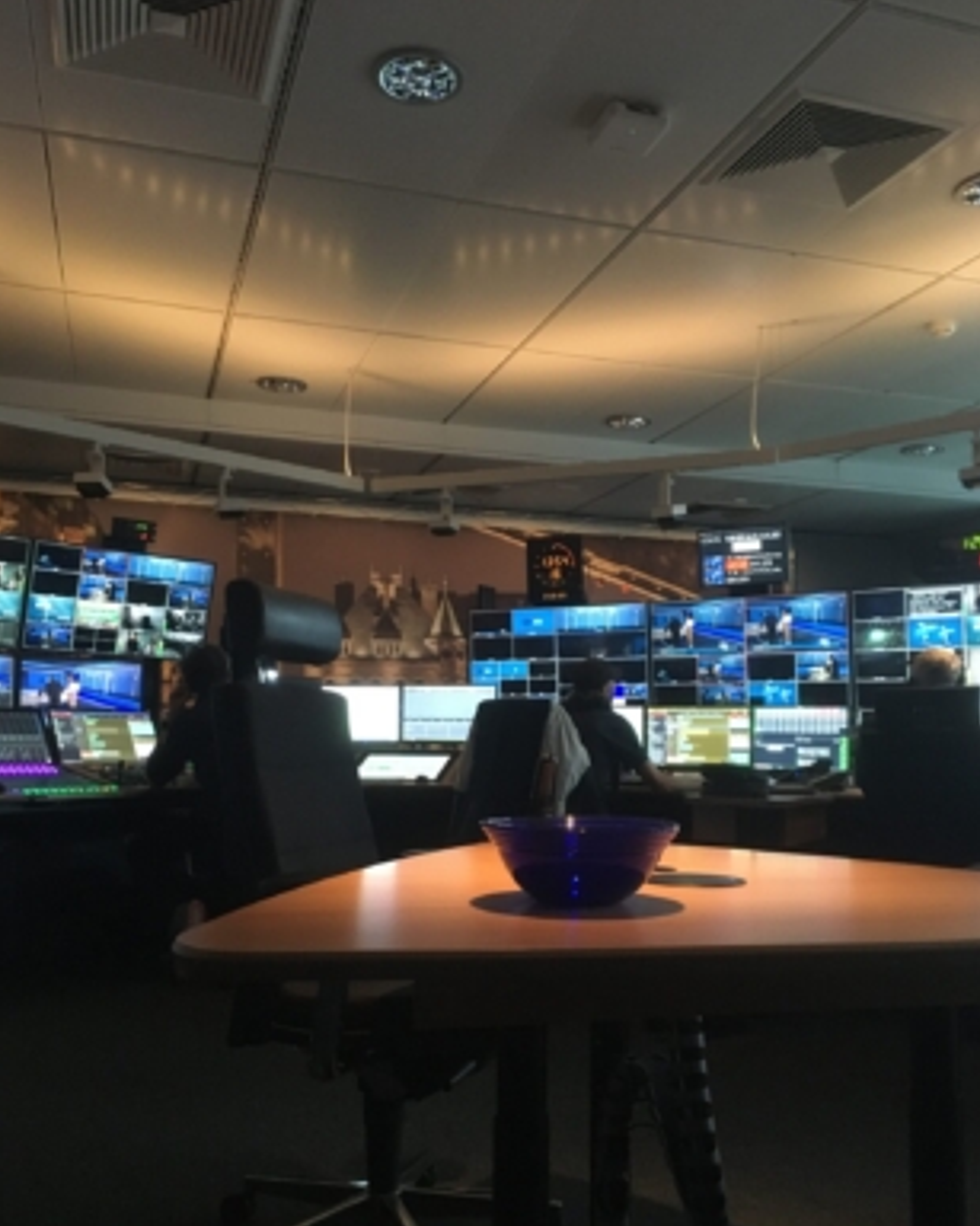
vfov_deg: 57.1
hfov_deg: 47.1
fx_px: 1124
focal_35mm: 31
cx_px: 487
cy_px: 661
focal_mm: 4.15
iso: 250
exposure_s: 1/17
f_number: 2.2
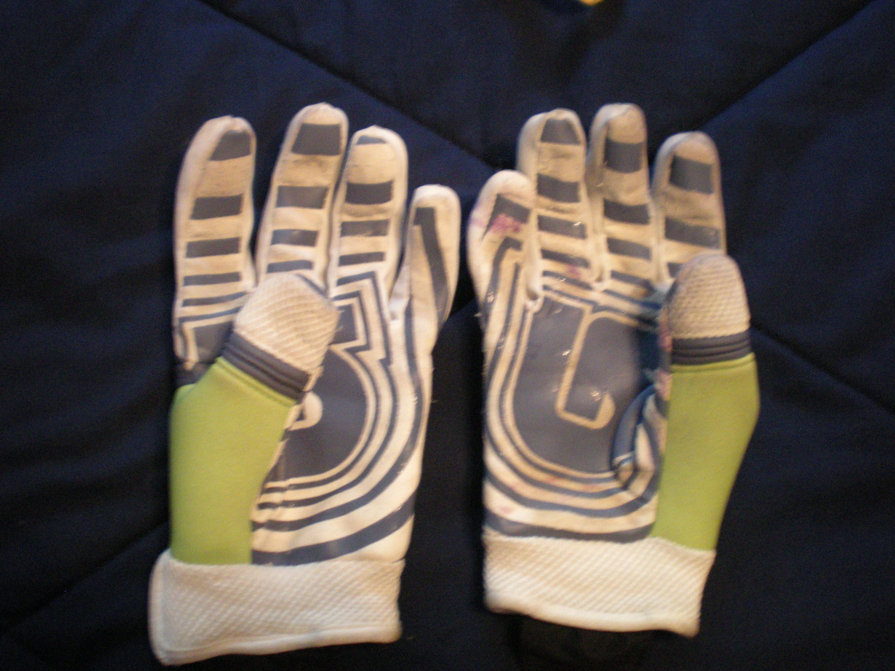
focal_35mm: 38
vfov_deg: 37.7
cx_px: 448
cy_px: 336
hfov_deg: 49.0
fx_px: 982
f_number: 3.1
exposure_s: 1/9.1
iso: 400
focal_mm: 6.3
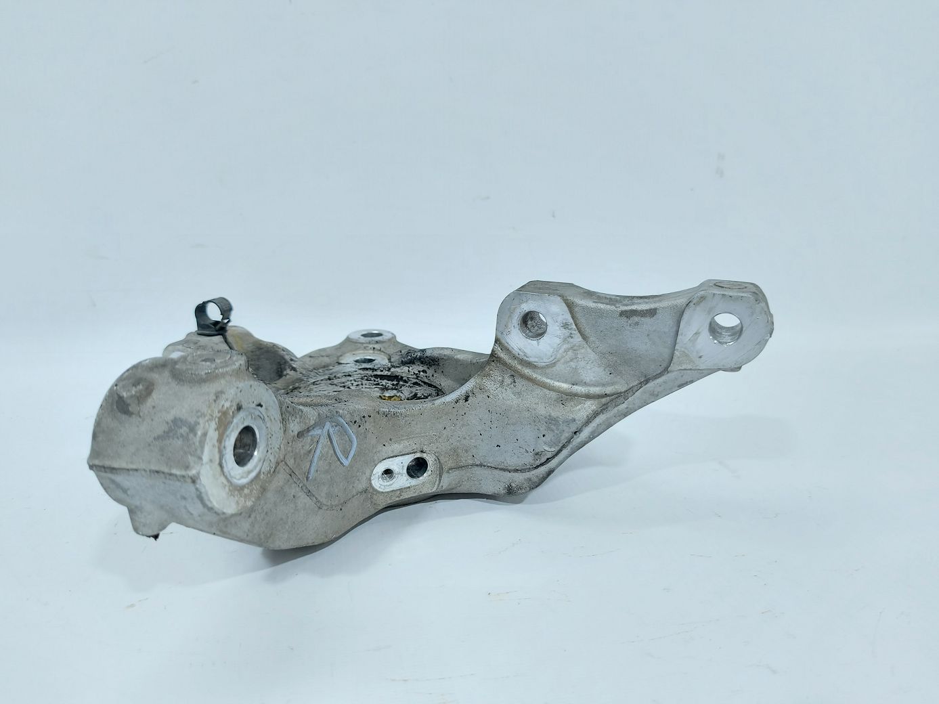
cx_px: 470
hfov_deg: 71.6
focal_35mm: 24
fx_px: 651
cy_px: 352
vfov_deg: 56.8
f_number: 1.8
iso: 125
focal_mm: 5.23
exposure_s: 1/50
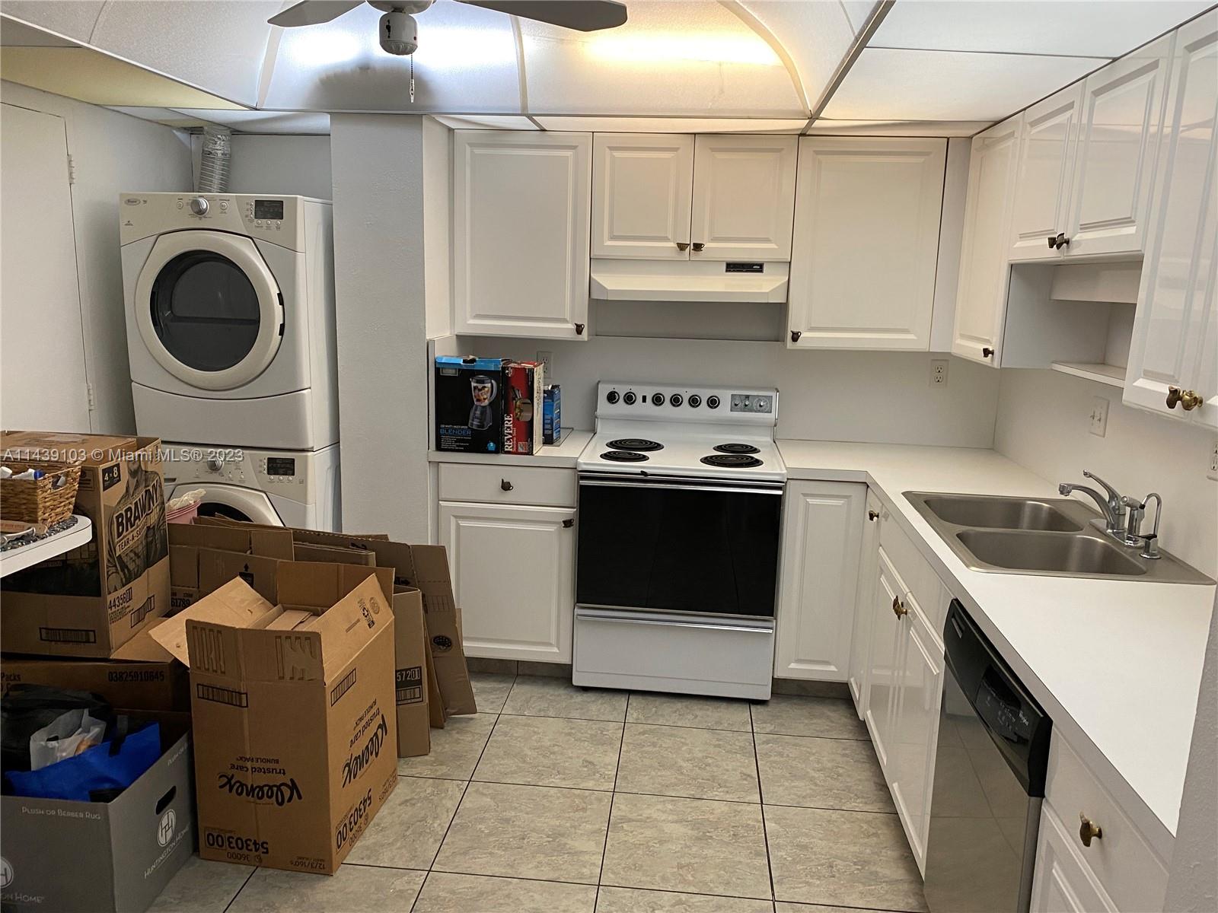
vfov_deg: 53.1
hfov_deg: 67.3
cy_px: 456
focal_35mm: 26
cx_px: 609
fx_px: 915
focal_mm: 4.25
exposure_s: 1/60
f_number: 1.8
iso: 125
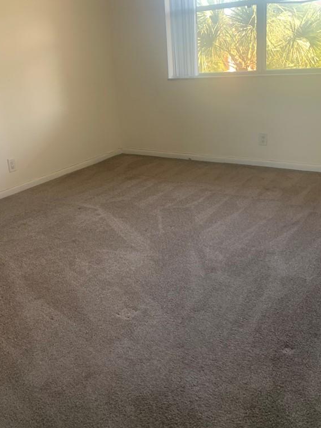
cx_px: 150
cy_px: 186
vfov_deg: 52.5
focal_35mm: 35
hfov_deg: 40.7
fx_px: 433
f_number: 1.8
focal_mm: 4.25
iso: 125
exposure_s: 1/60
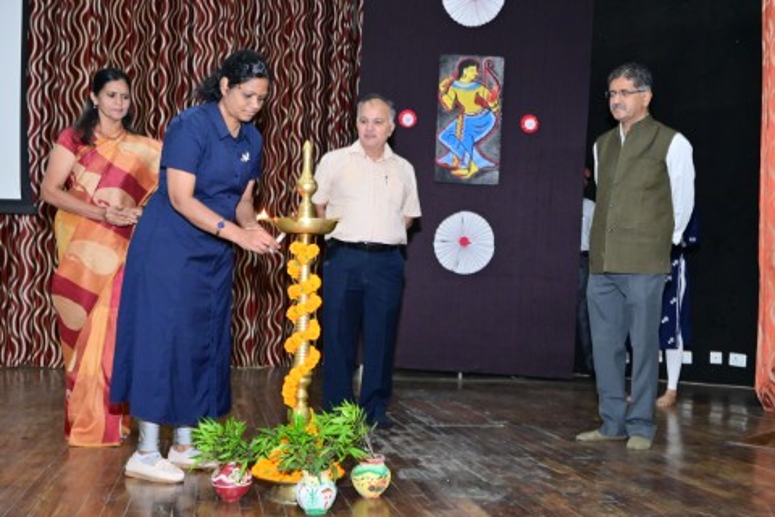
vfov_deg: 34.8
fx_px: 823
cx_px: 388
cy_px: 258
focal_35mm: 38
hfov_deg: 50.4
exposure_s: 1/100
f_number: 5.6
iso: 2000
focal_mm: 25.5
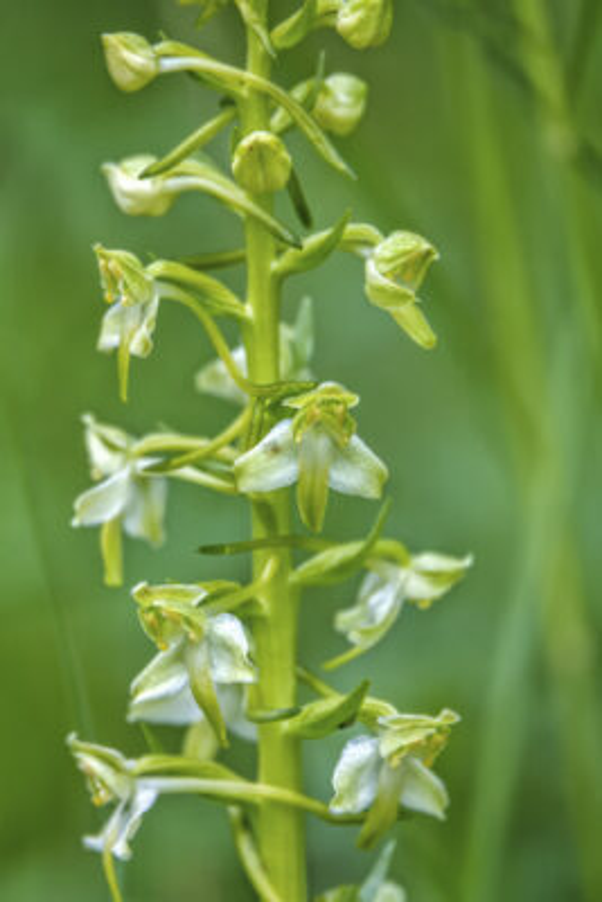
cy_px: 451
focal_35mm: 600
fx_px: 15036
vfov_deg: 3.4
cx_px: 301
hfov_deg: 2.3
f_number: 4
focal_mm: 220
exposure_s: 1/125
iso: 160
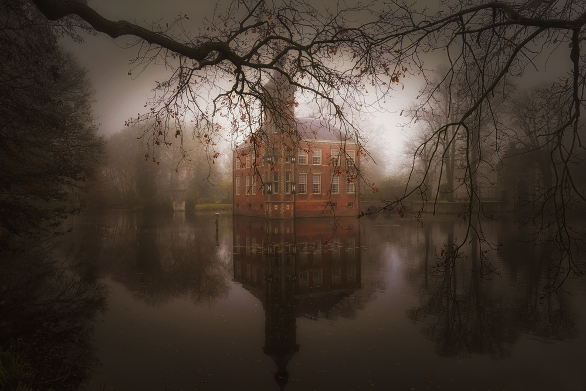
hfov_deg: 61.9
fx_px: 489
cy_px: 196
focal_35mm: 30
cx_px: 293
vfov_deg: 43.6
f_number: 5.6
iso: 320
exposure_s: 1/400
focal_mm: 30
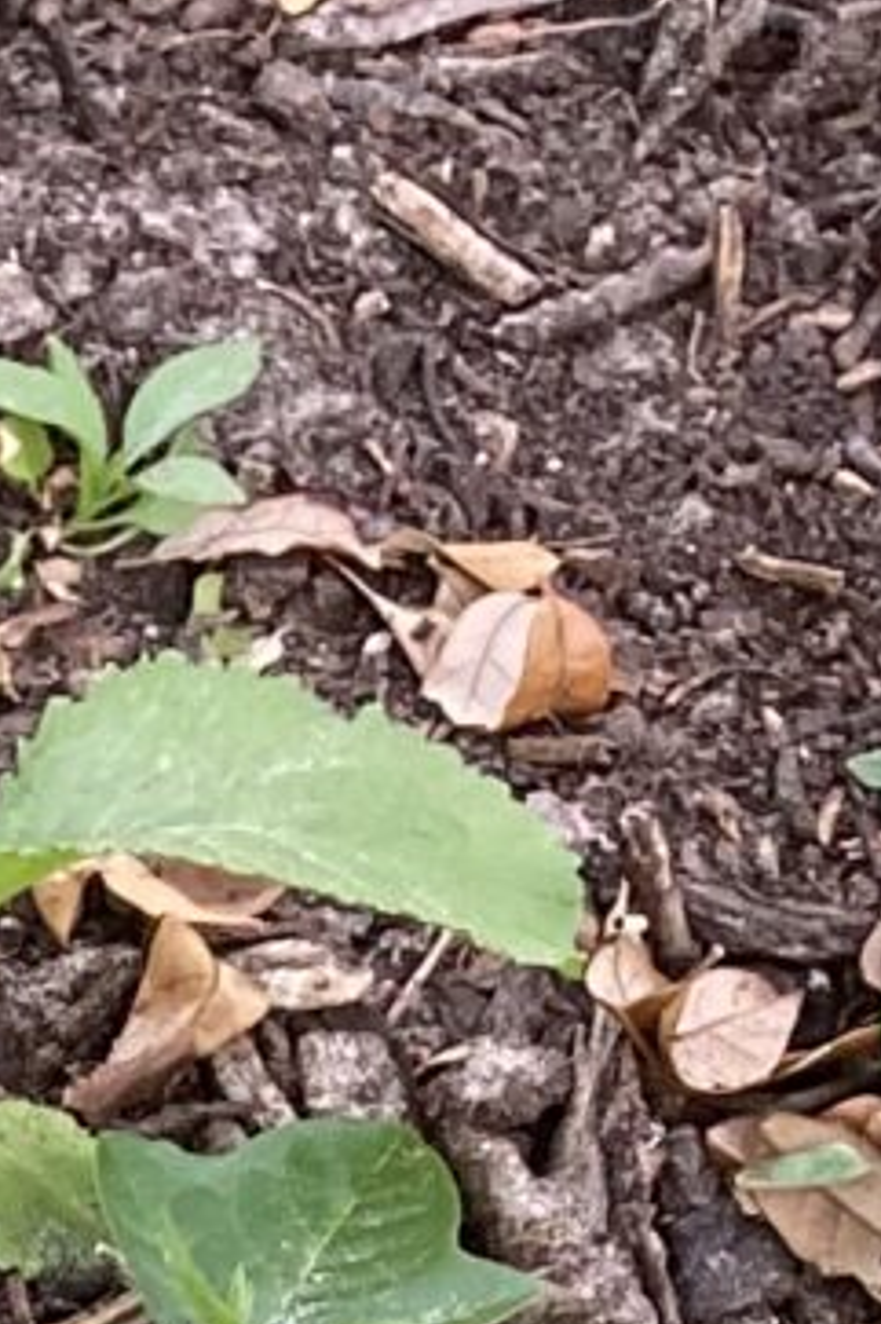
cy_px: 3310
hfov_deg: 6.1
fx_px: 7569
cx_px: -1970
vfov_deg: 8.9
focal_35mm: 206
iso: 64
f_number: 1.8
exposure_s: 1/121
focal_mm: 3.99
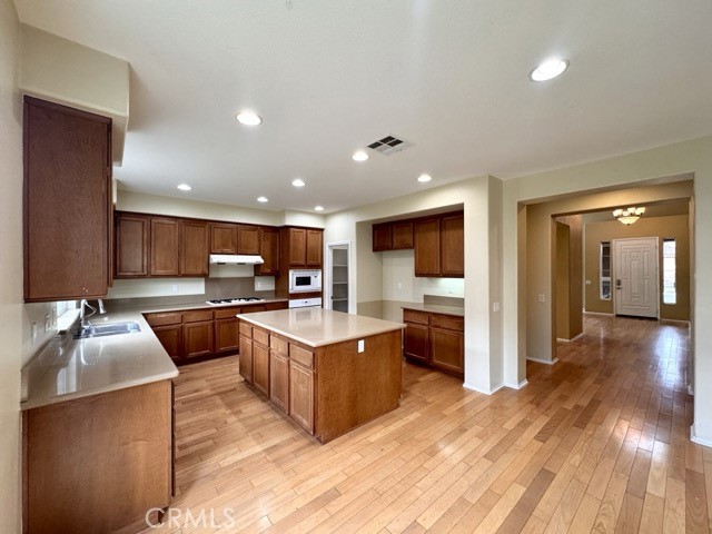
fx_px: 288
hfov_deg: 102.1
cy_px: 267
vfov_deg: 85.7
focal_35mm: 14
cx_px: 356
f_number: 2.2
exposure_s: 1/120
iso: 200
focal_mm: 2.22
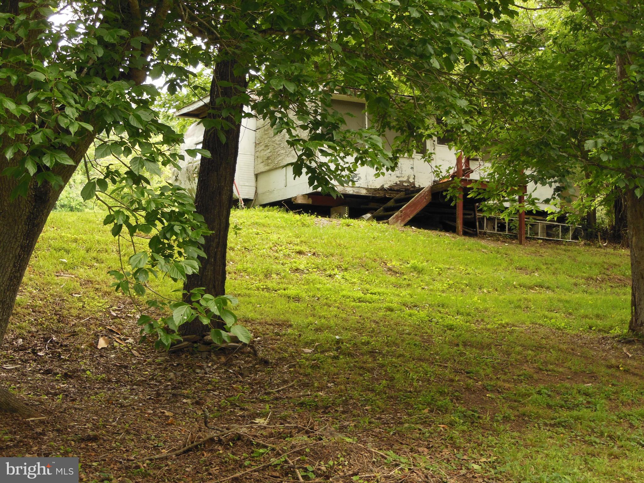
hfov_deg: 27.8
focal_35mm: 70
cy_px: 242
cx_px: 322
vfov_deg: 21.0
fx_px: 1302
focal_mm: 12.4
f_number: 5.2
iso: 200
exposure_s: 1/60
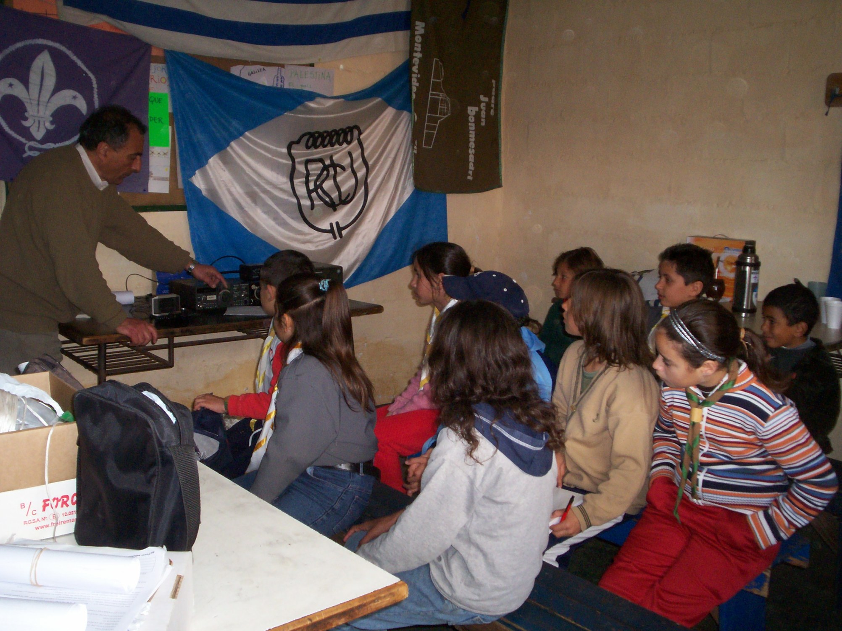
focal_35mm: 36
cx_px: 421
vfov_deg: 39.7
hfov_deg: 51.4
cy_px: 316
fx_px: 876
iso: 140
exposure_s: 1/64
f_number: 4.5
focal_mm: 5.9
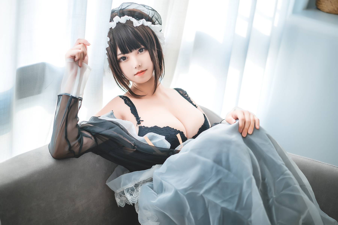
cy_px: 112
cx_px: 169
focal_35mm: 55
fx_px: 516
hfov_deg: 36.2
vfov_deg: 24.6
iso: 100
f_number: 1.8
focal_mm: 55
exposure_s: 1/200
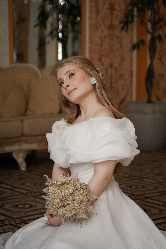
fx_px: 519
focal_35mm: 75
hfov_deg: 18.2
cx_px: 83
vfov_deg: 27.0
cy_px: 124
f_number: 2.8
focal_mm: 75
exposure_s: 1/2000
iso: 1000
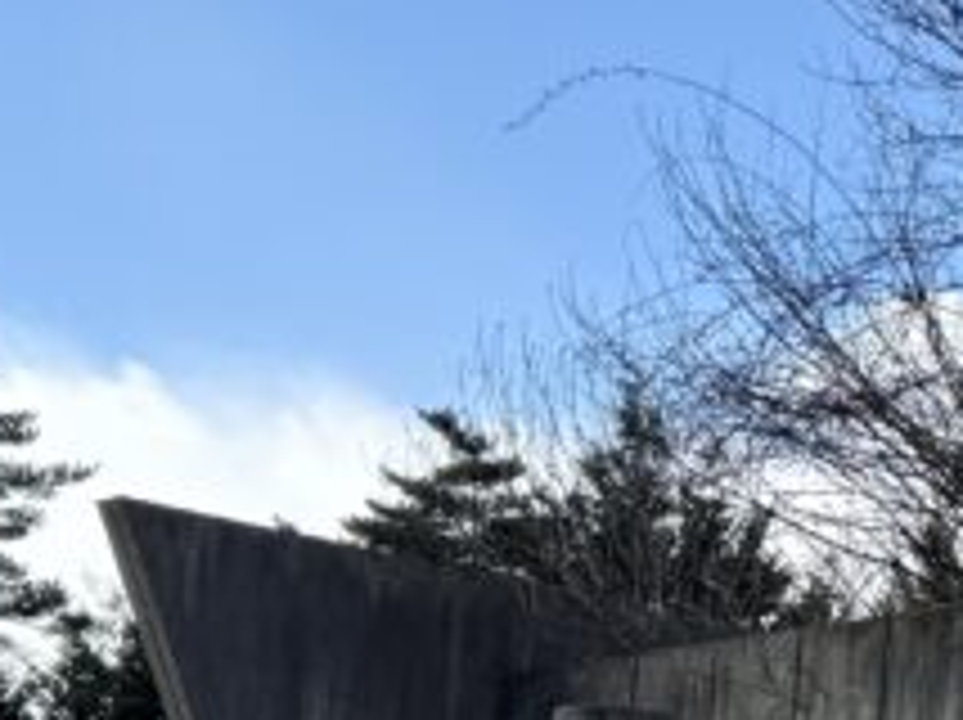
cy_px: 621
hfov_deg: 15.9
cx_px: 1372
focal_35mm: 115
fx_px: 3196
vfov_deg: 12.8
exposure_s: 1/1901
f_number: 1.78
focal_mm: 6.76
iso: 80
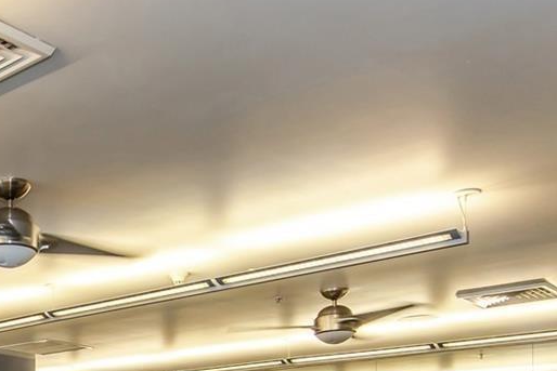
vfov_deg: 22.1
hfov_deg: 32.1
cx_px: -30
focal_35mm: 56
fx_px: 867
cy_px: 462
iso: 800
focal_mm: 18
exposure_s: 1/30
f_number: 8
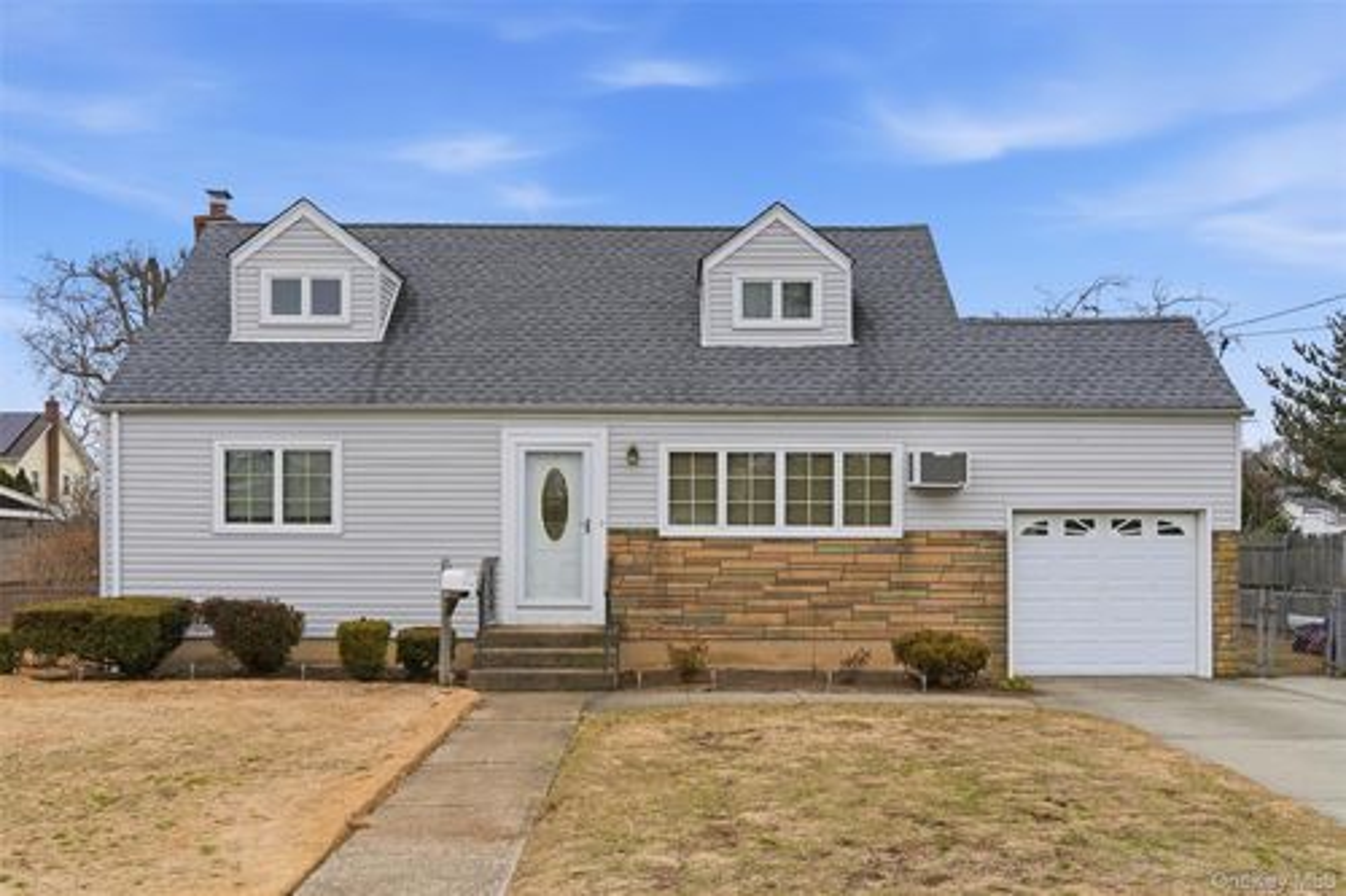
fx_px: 1196
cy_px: 448
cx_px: 673
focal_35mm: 32
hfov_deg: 58.7
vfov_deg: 41.1
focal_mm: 32
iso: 250
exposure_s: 1/640
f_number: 9
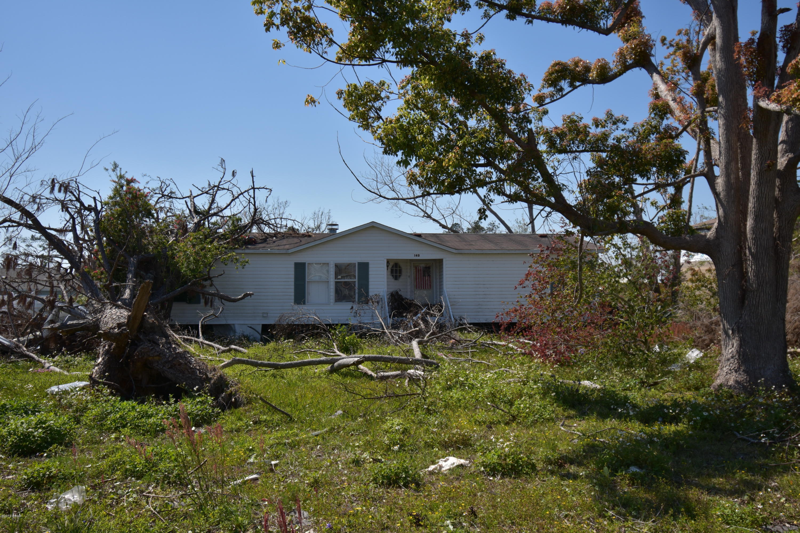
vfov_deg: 43.6
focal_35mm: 30
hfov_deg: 61.9
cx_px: 400
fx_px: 667
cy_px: 266
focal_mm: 20
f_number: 5.6
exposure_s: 1/640
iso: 100
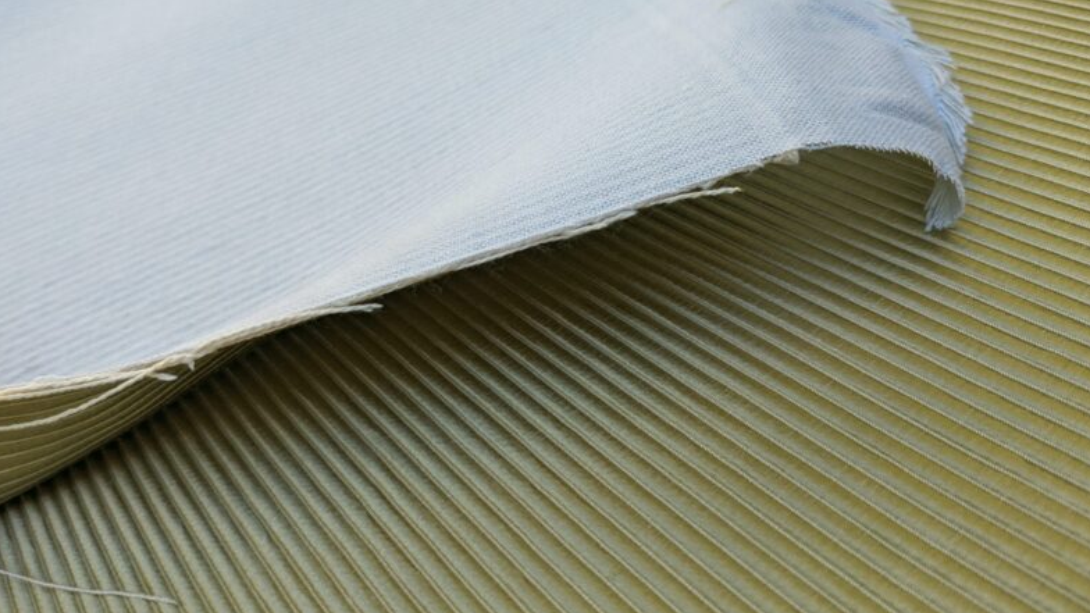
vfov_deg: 38.9
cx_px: 542
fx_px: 867
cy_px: 300
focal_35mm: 30
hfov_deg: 64.3
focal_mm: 4.38
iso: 59
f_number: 1.73
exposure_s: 1/403
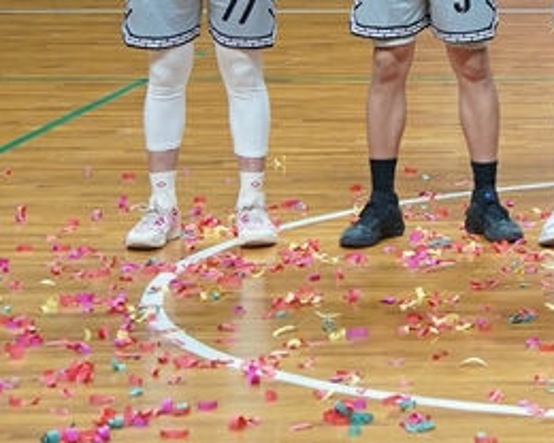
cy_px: -243
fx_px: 2607
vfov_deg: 9.4
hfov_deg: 11.3
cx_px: 976
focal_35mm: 159
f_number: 4
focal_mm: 44
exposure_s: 1/160
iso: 2000
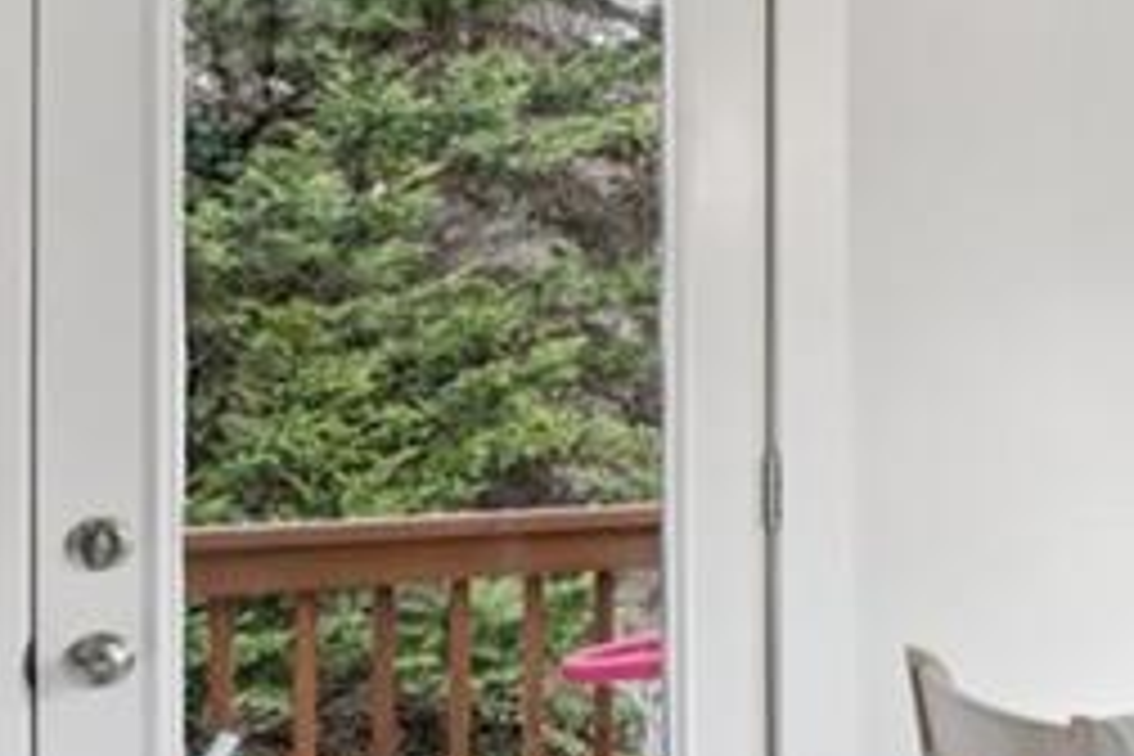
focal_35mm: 65
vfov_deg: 20.9
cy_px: 270
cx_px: 2043
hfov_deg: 21.0
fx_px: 2047
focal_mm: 16
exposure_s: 1/30
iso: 400
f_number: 8
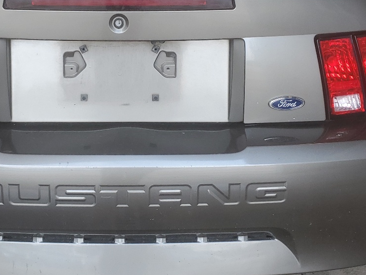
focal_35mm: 56
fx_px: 592
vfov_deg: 26.0
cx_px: 111
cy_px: 95
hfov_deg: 33.9
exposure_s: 1/217
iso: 50
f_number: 1.5
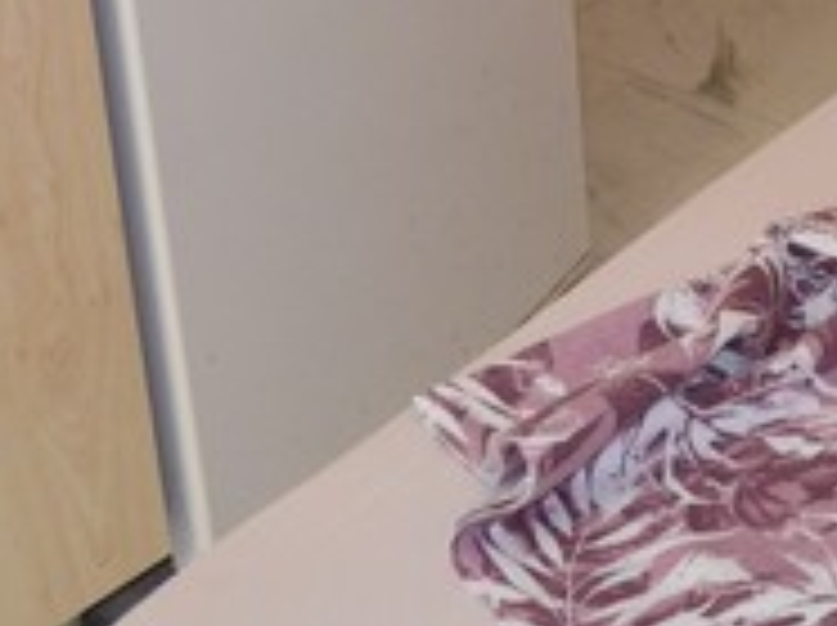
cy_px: -329
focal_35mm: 99
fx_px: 2391
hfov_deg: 17.6
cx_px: 1287
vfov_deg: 13.9
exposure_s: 1/200
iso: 2800
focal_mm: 18
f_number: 5.6
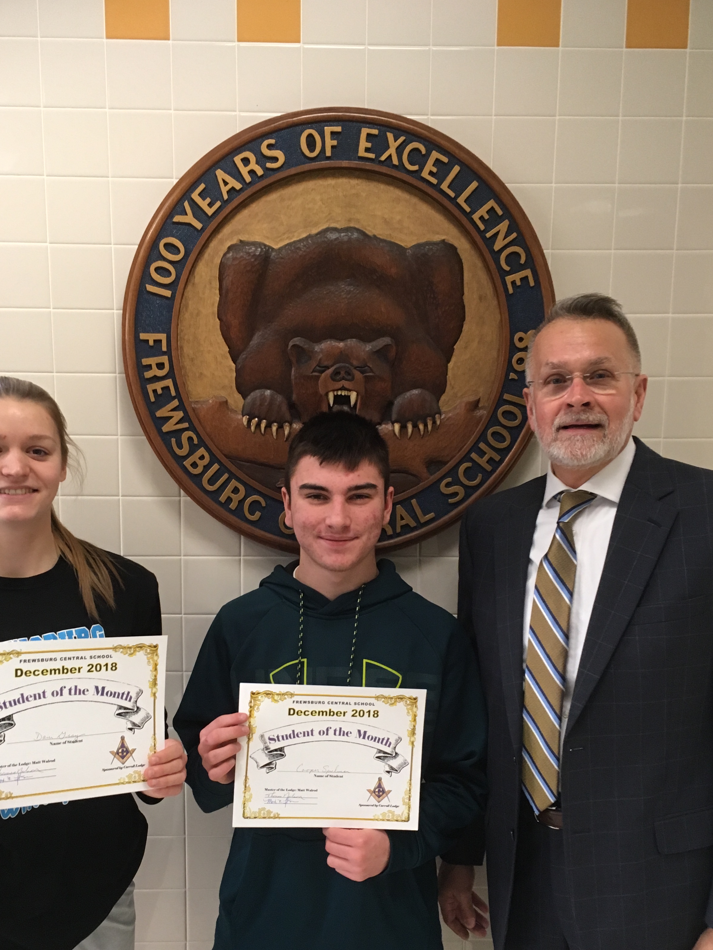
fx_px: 1016
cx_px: 327
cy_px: 579
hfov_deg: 38.6
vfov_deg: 49.8
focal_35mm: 37
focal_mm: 4.15
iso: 100
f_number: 2.2
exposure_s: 1/30
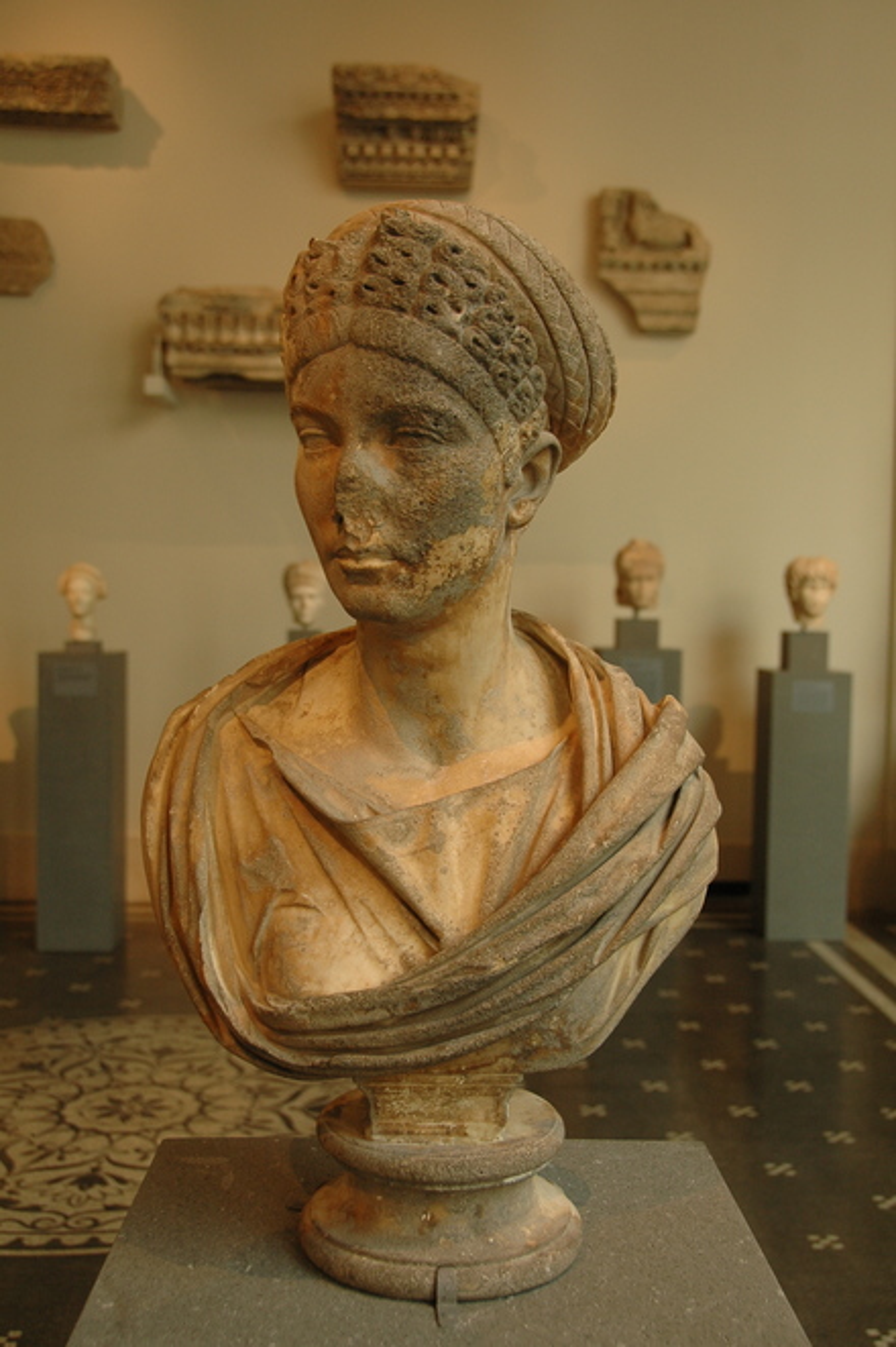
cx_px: 448
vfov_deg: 49.6
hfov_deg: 34.2
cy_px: 674
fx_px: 1457
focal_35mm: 39
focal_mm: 26
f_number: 4.5
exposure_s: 1/80
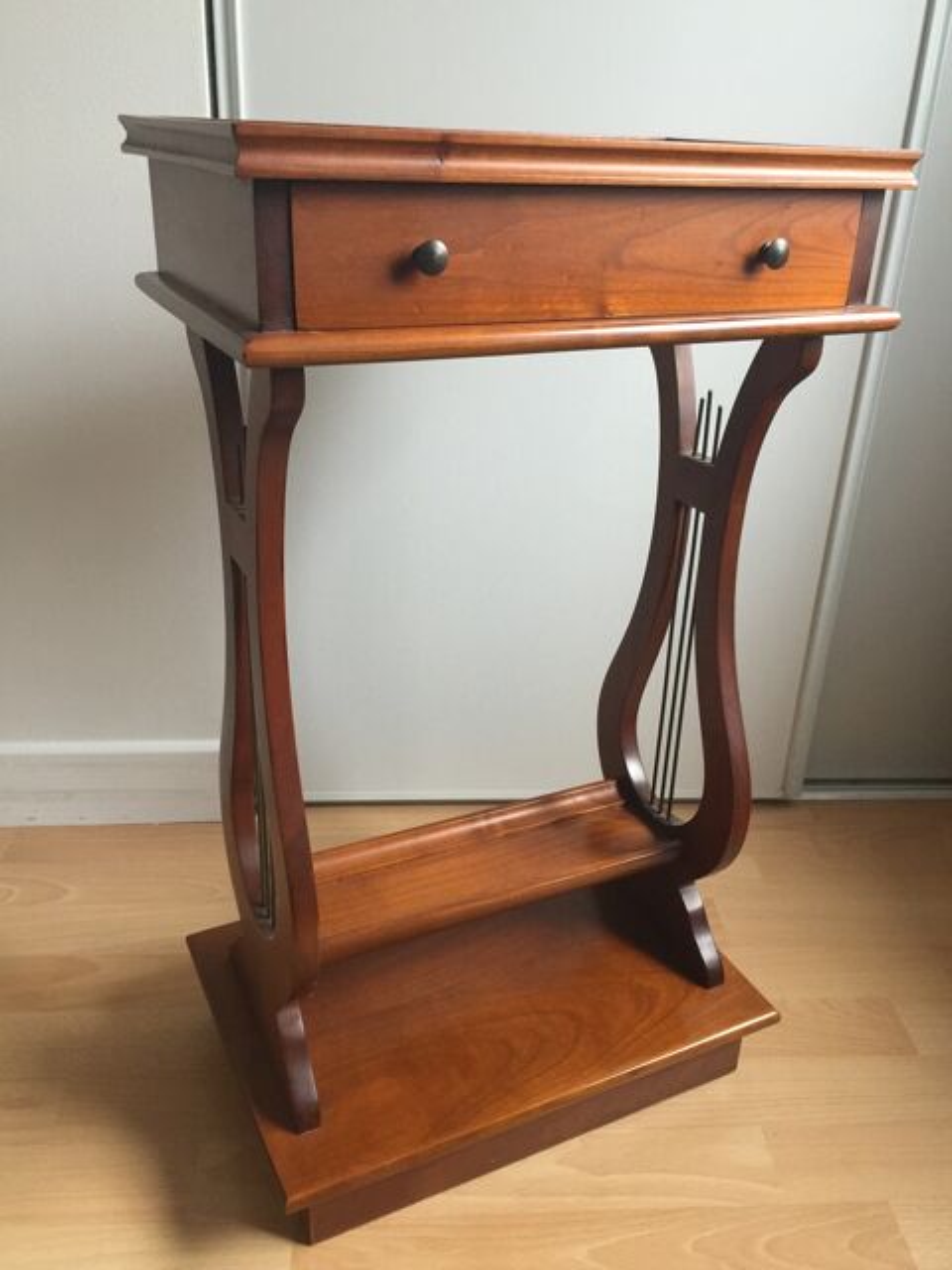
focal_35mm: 29
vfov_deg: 61.7
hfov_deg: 48.2
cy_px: 635
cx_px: 476
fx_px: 1063
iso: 125
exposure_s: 1/17
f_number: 2.2
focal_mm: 4.15
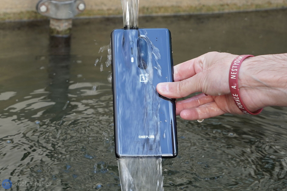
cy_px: 96
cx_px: 143
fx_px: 566
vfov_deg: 19.2
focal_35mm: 71
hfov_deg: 28.5
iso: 500
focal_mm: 70
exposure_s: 1/160
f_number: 7.1
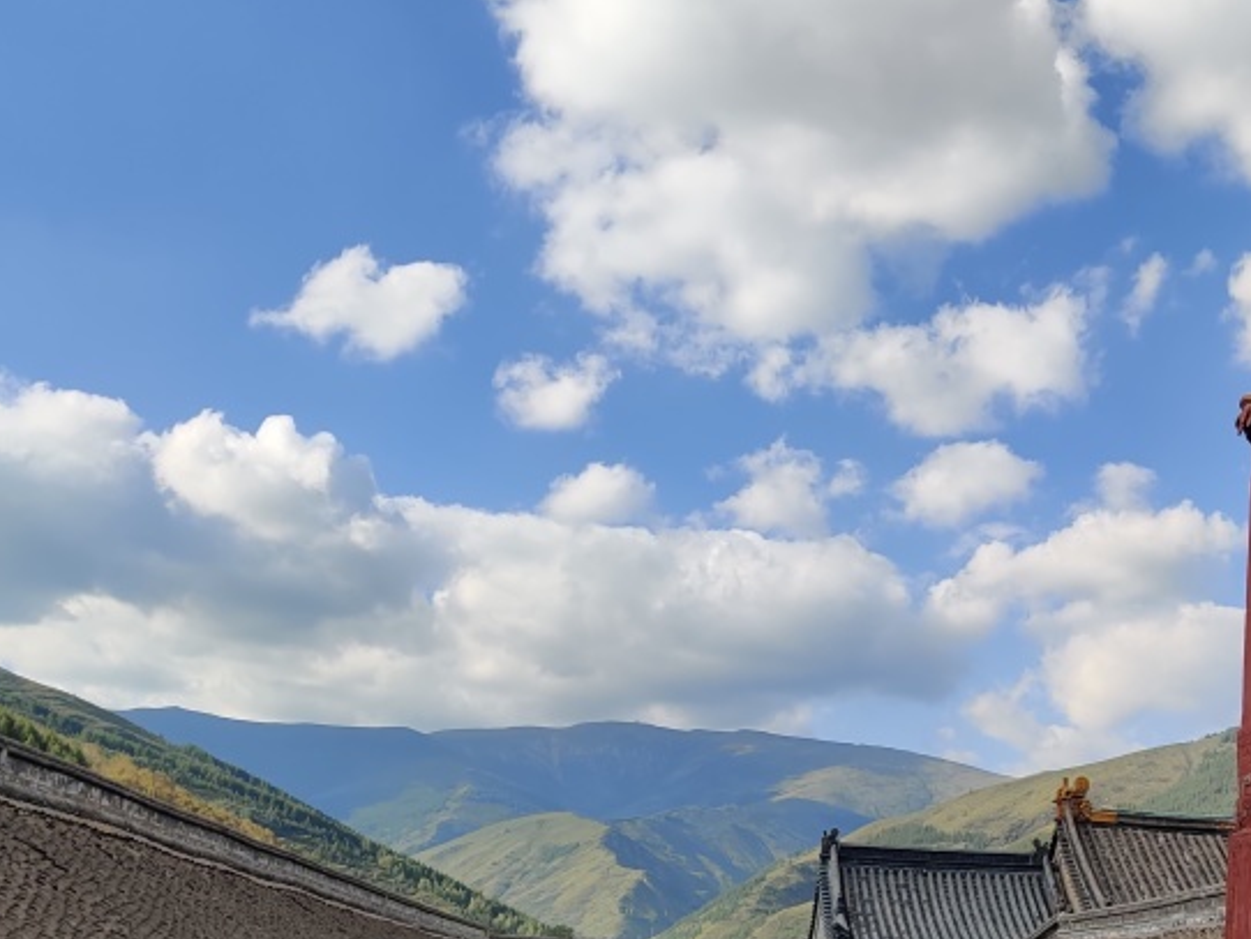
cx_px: 739
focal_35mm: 51
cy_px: 692
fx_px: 1844
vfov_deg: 28.2
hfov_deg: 37.4
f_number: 1.65
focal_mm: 4.75
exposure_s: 1/2126
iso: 125
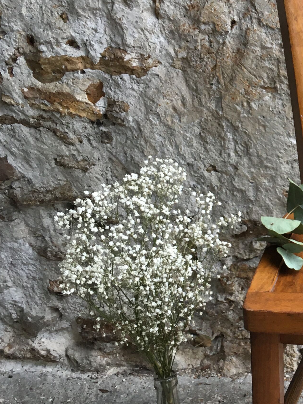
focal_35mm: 69
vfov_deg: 28.2
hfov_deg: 20.1
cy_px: 214
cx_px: 358
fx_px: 805
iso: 32
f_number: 2.2
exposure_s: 1/33
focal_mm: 4.15
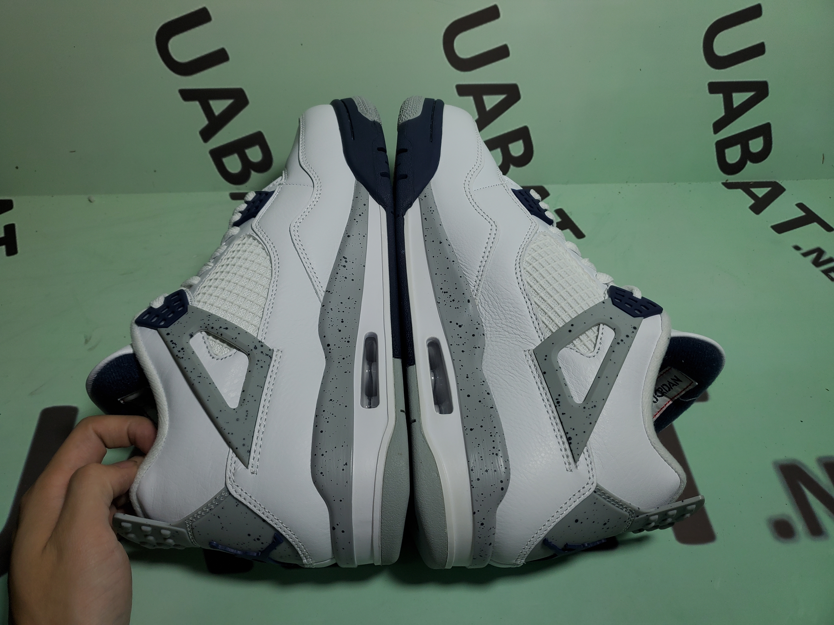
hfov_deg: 67.3
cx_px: 417
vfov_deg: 53.1
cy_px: 312
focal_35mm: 26
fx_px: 626
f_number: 1.5
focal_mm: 4.3
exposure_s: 1/1047
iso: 50
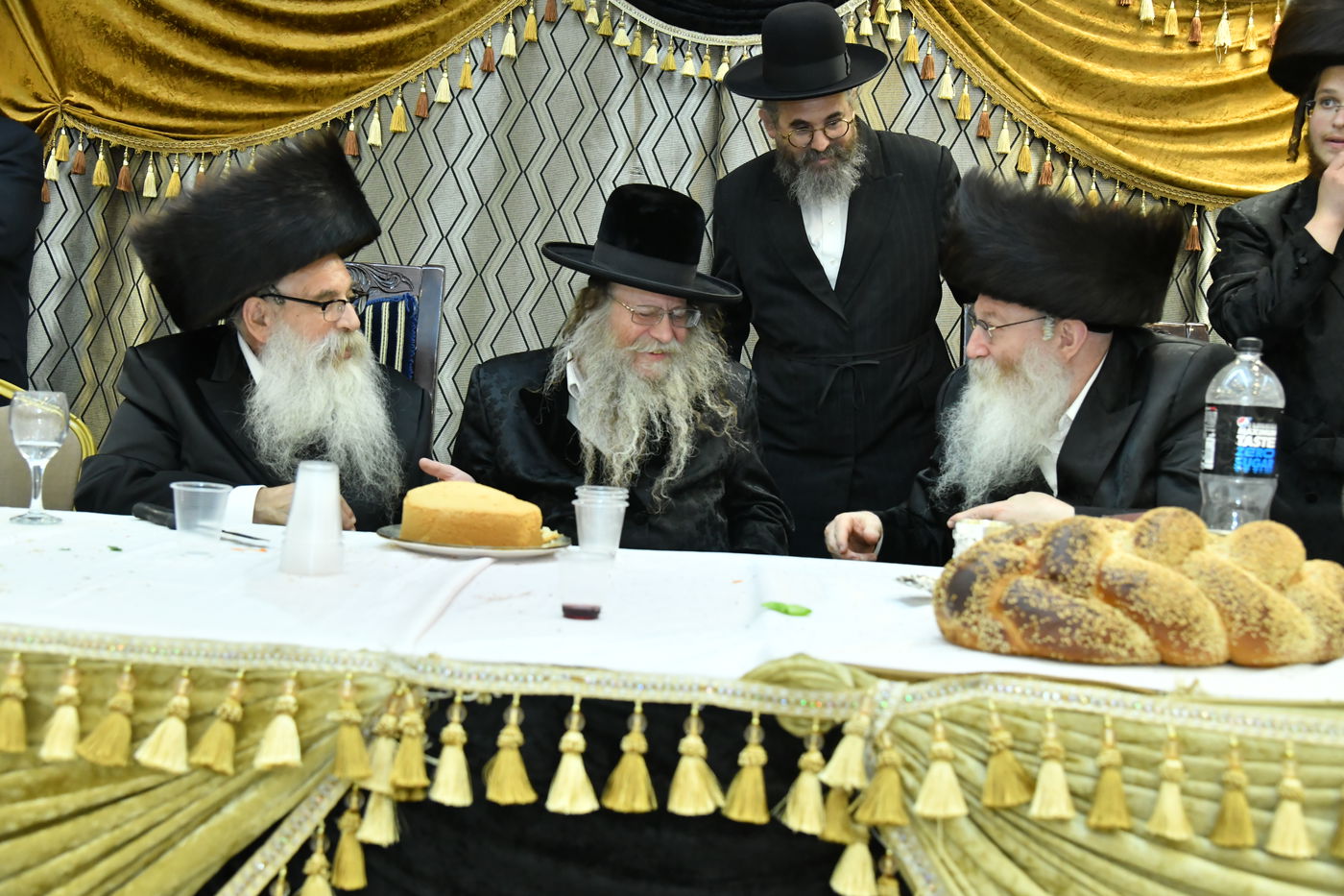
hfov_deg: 50.7
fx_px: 1418
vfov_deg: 35.0
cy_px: 448
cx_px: 672
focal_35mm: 38
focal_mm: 38
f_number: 5
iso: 4000
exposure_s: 1/250
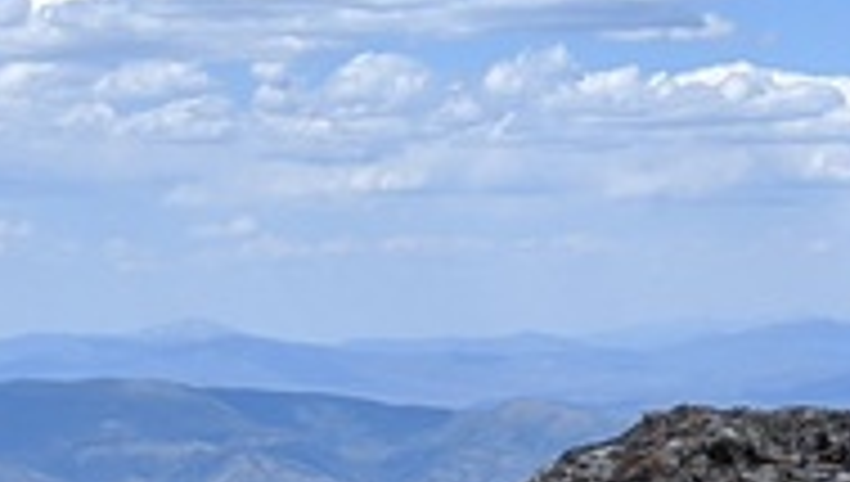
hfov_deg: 13.4
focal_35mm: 159
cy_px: 1554
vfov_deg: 6.8
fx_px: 3589
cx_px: 711
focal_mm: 4.44
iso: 59
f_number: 1.8
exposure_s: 1/2933
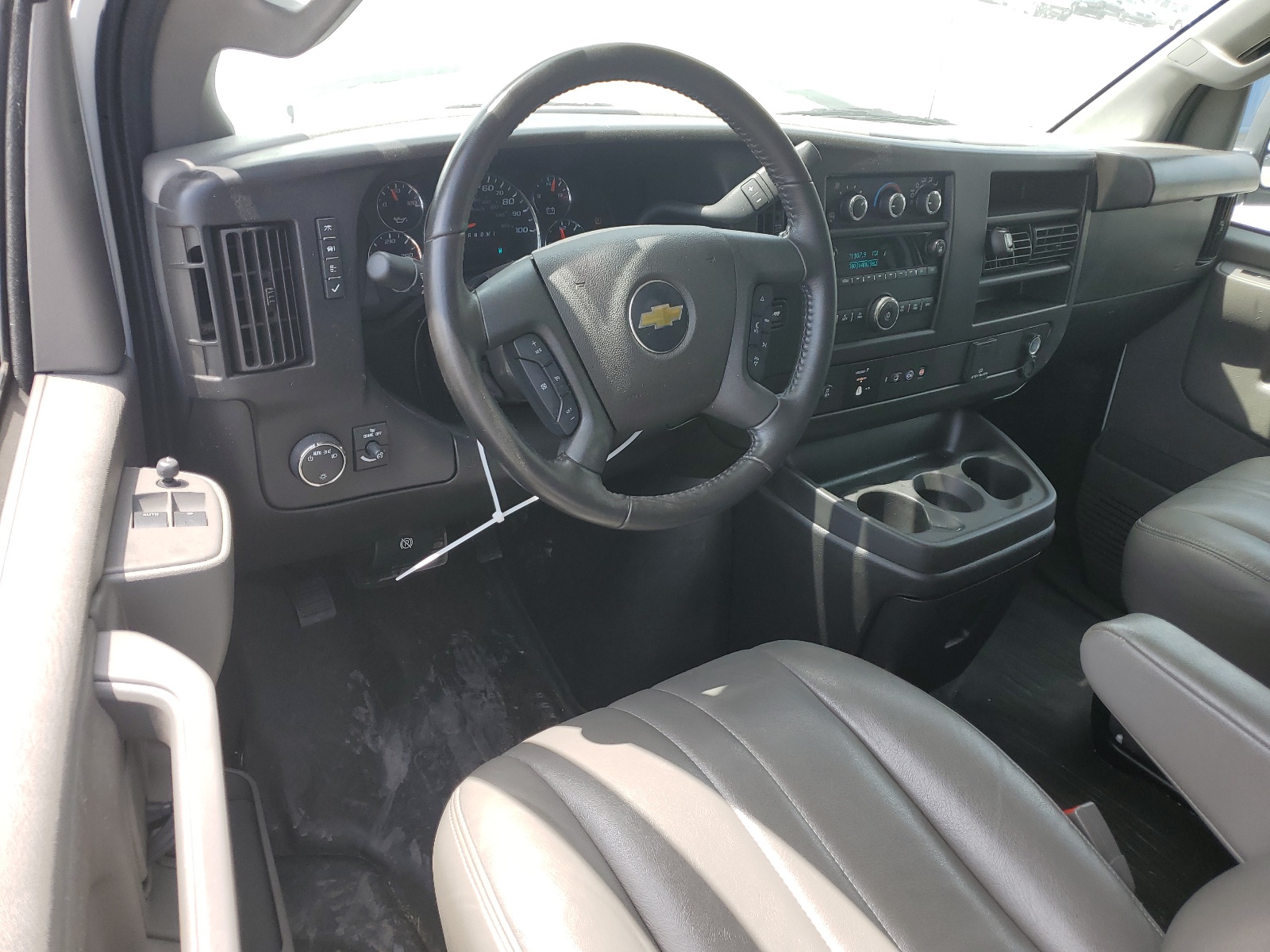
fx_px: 954
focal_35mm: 26
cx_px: 635
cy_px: 476
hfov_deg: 67.3
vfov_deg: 53.1
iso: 50
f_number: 1.5
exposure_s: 1/500
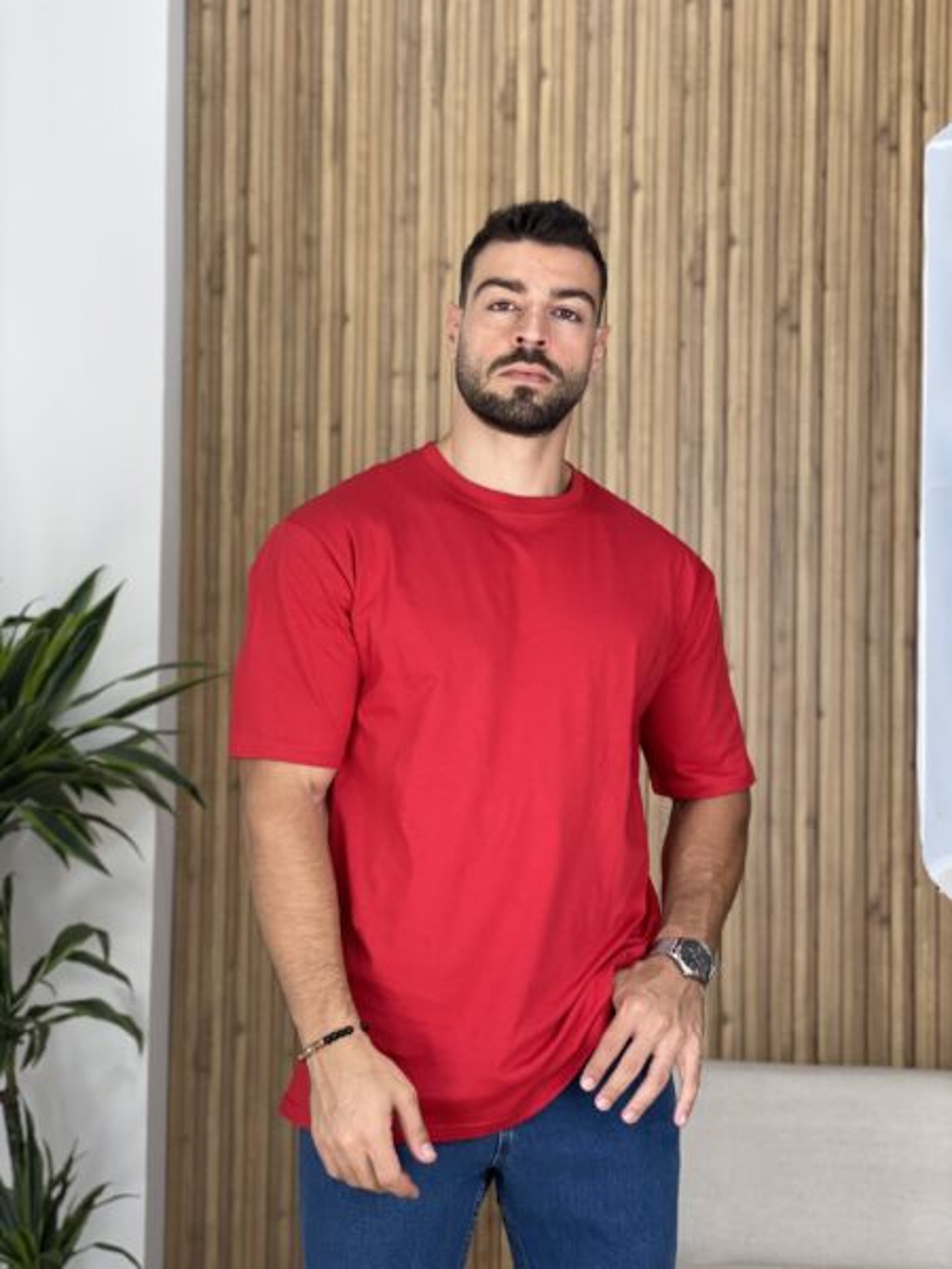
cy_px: 634
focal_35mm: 52
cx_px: 476
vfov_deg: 36.8
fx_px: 1907
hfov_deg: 28.0
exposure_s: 1/122
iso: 64
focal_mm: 6
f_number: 2
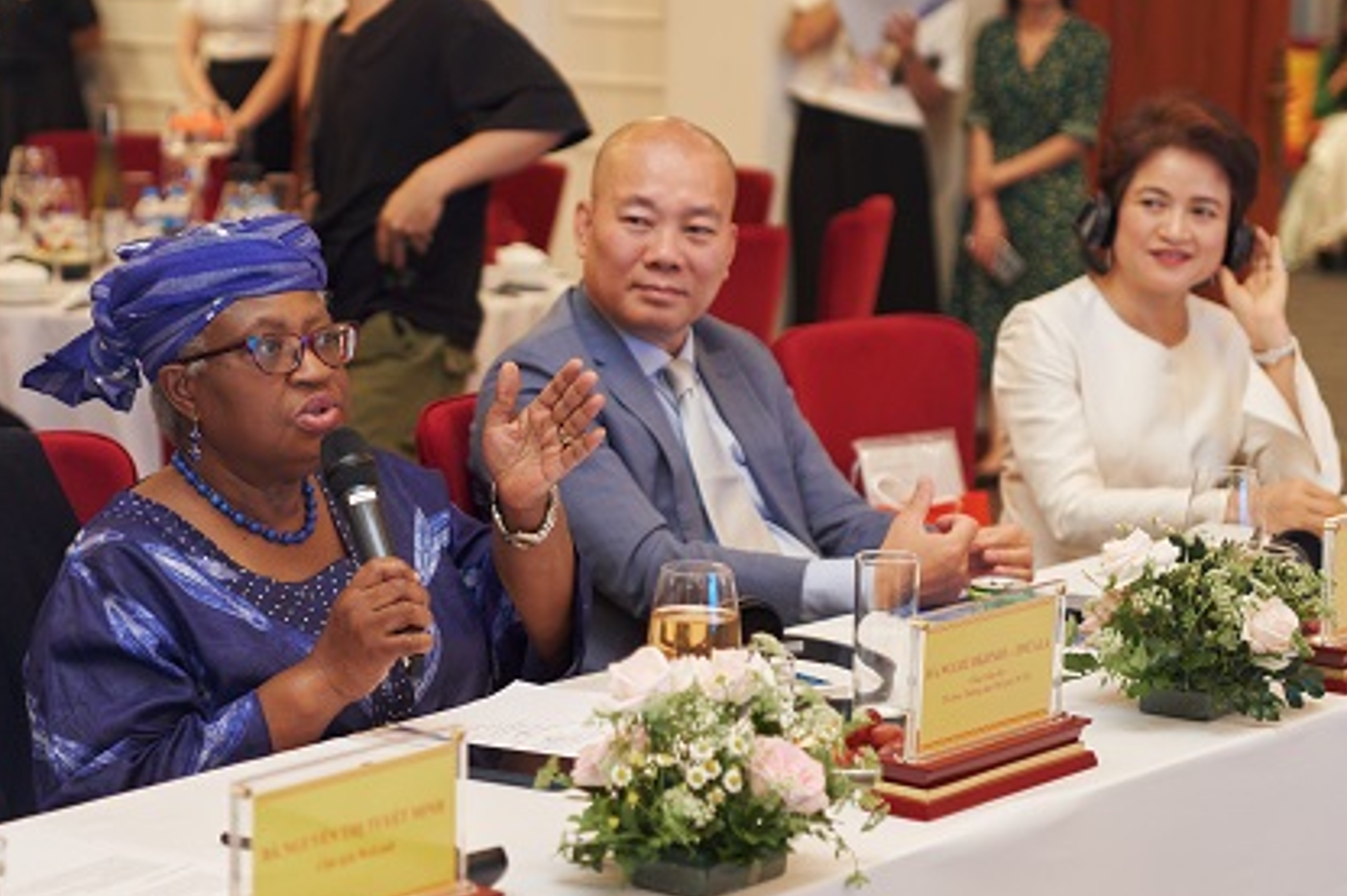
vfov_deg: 13.5
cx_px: 411
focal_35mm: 101
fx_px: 3777
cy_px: 427
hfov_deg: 20.1
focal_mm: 70
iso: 800
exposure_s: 1/125
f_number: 2.8
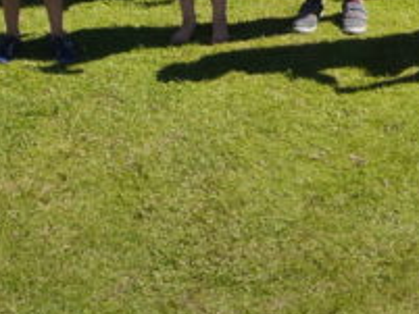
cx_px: 650
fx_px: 2035
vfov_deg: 8.6
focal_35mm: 168
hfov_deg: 11.2
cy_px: -206
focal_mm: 22
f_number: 9
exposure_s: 1/320
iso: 160
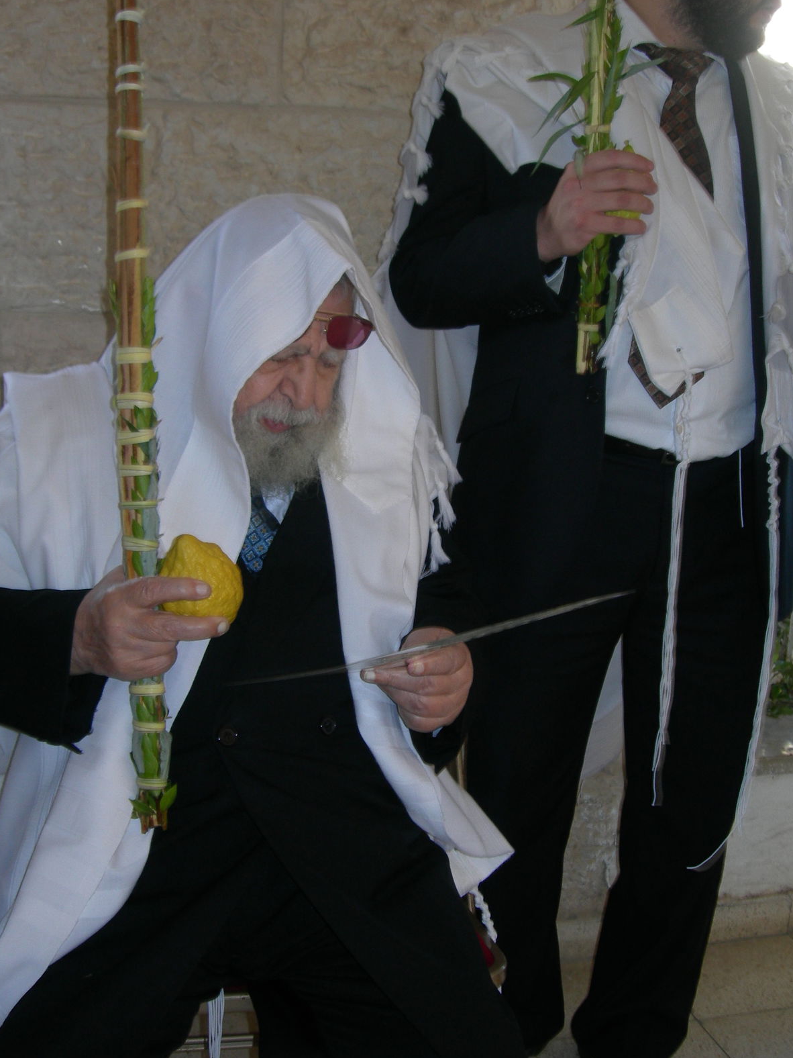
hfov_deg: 32.2
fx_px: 1375
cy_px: 527
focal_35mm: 45
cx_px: 378
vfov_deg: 42.1
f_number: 2.8
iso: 50
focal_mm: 7.8
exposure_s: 1/60.1
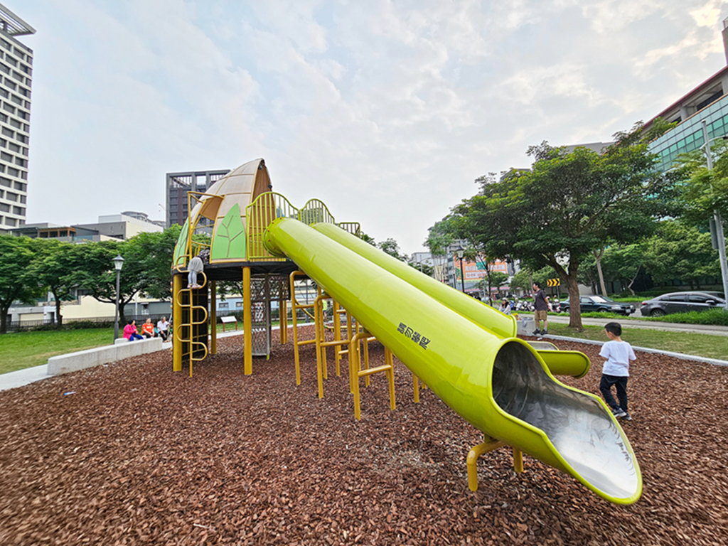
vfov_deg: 89.9
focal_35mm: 13
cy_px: 273
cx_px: 364
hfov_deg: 106.2
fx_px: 273
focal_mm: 2.2
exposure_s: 1/859
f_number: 2.2
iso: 50
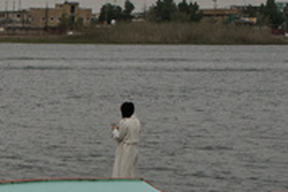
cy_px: 500
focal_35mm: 201
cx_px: -194
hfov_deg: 9.8
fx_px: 1609
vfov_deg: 6.4
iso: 800
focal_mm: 35
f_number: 10
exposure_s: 1/640
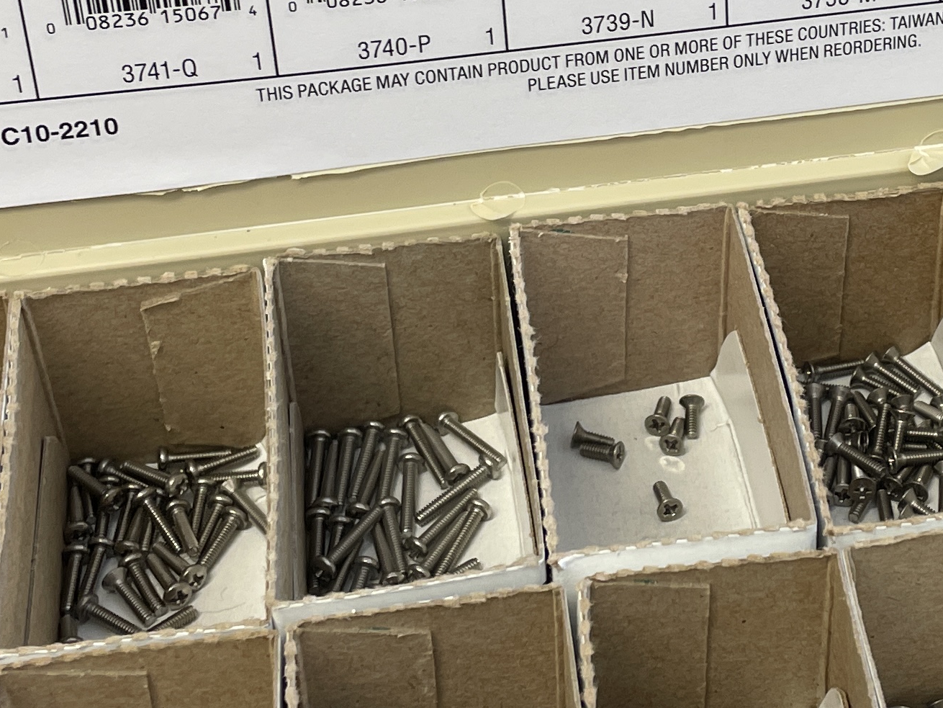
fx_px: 2180
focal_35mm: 80
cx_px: 734
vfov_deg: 18.2
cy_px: 104
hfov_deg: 24.1
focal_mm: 4.2
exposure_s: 1/65
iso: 40
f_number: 1.6
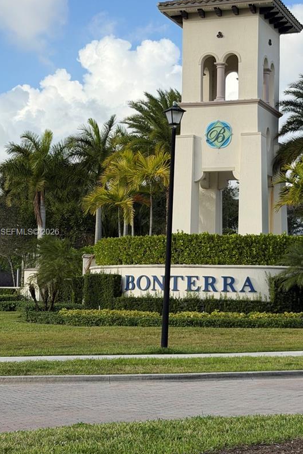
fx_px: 959
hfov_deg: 17.9
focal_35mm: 76
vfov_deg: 26.6
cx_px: 212
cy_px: 233
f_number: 1.78
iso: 64
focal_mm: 6.76
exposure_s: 1/3096
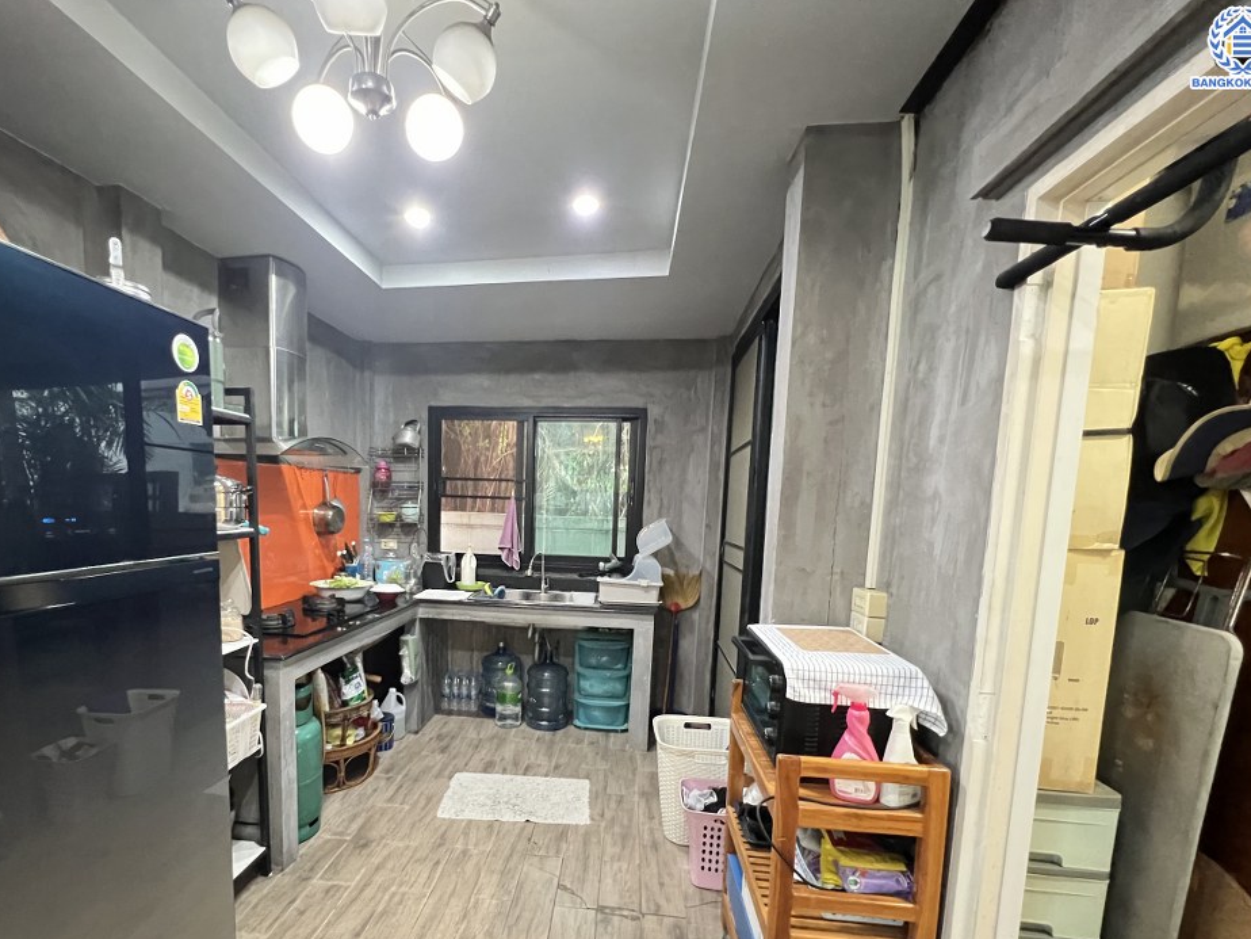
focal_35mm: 16
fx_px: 578
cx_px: 537
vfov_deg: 77.1
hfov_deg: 93.9
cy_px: 570
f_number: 1.8
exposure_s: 1/99
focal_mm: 1.57
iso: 200
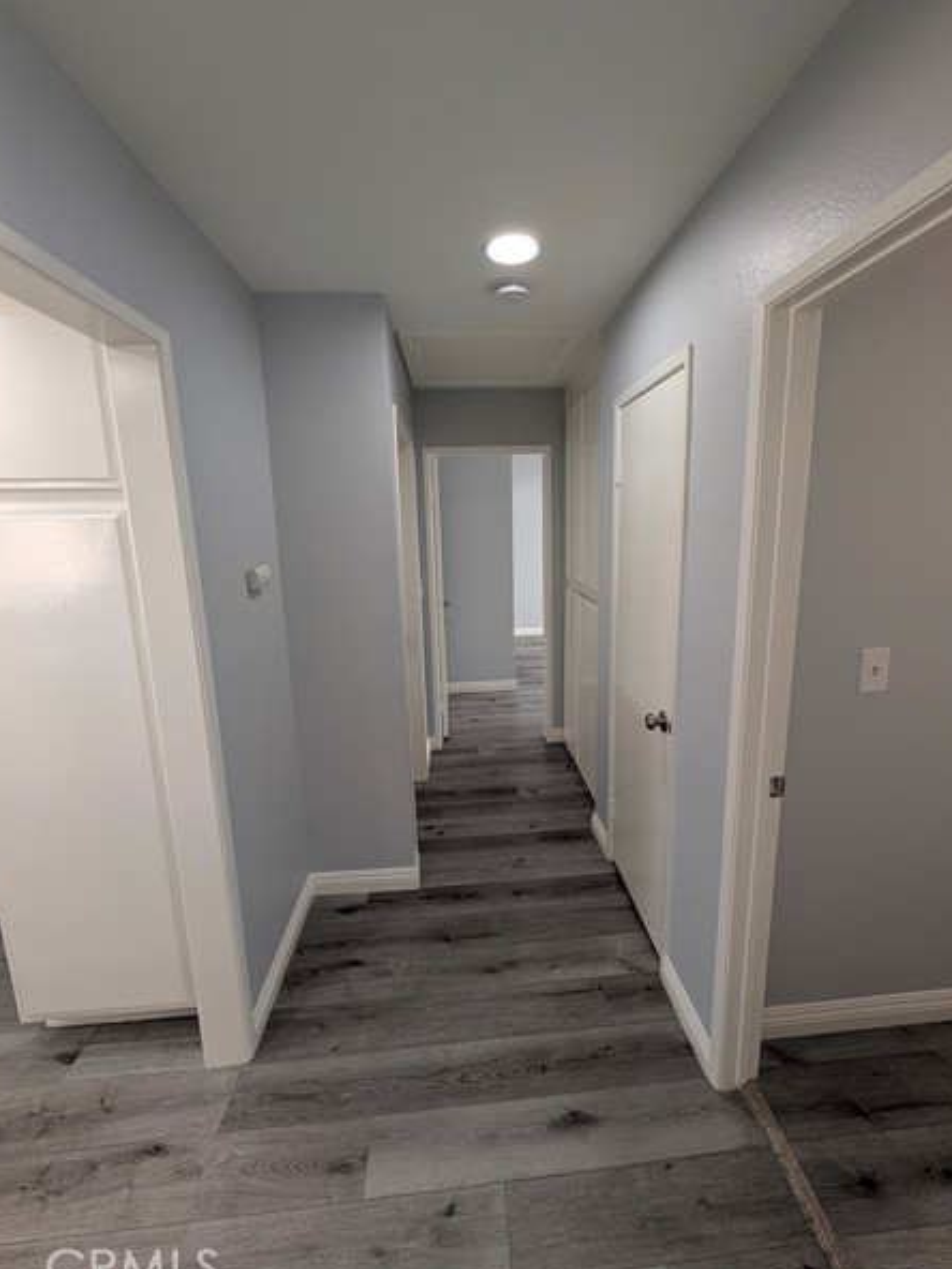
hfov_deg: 89.9
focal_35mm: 13
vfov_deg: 106.1
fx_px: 477
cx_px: 497
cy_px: 613
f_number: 1.7
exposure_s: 1/120
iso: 90
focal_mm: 2.02
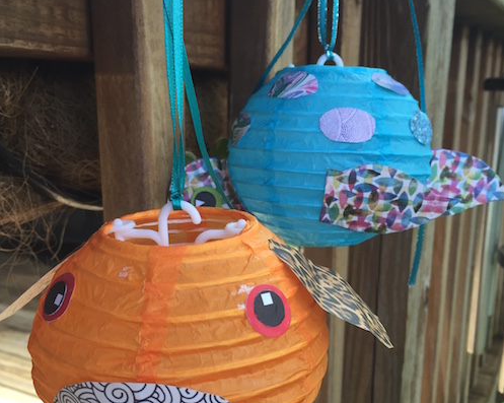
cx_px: 253
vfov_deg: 38.9
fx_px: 566
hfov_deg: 48.0
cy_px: 247
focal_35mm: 38
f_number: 2.2
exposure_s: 1/120
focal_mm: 4.15
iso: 50
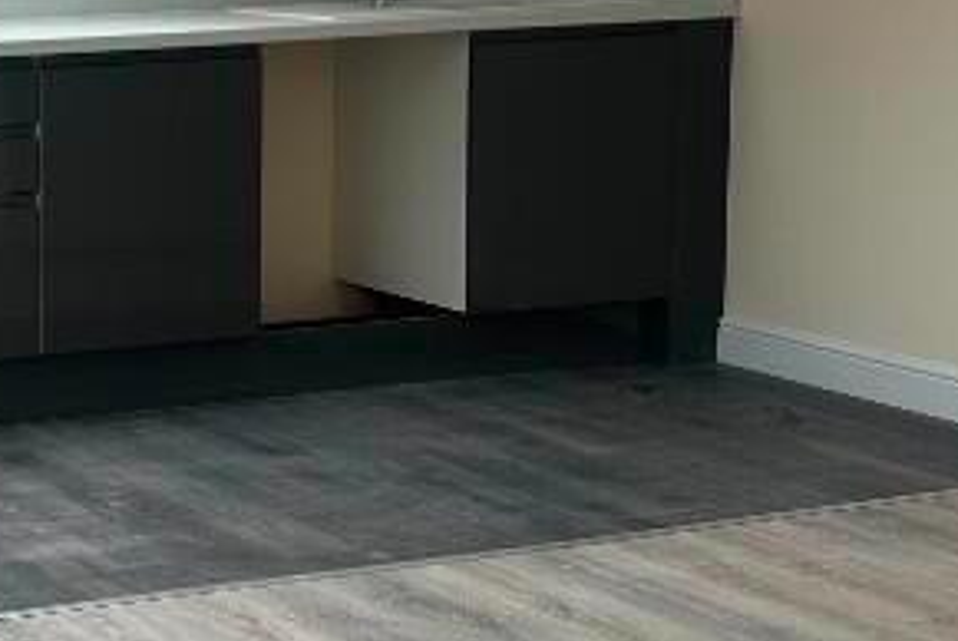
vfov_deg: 15.5
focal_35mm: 88
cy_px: 142
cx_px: -261
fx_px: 2344
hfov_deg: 21.1
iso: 50
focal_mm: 6.86
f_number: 1.78
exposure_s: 1/118
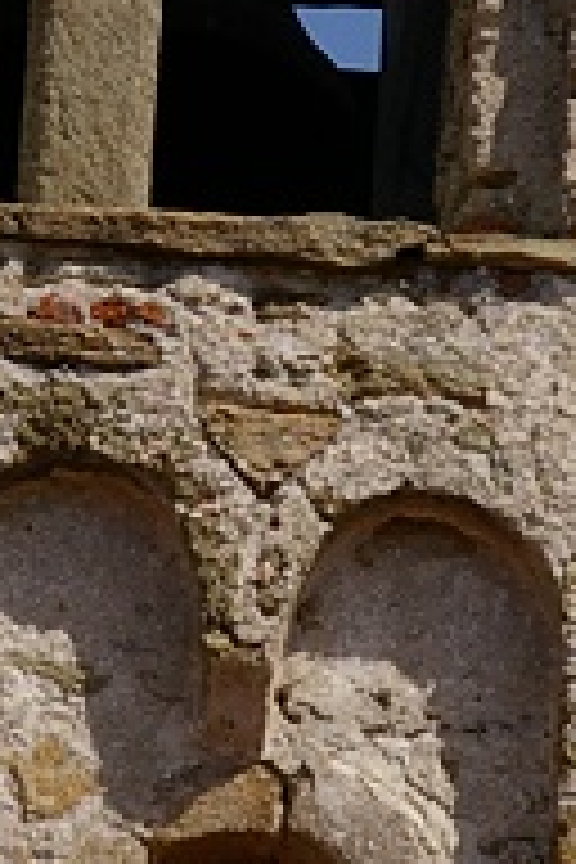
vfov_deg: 1.9
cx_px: 9
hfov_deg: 1.2
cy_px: 148
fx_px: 26518
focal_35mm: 1105
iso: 200
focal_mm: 138
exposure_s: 1/500
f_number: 9.5
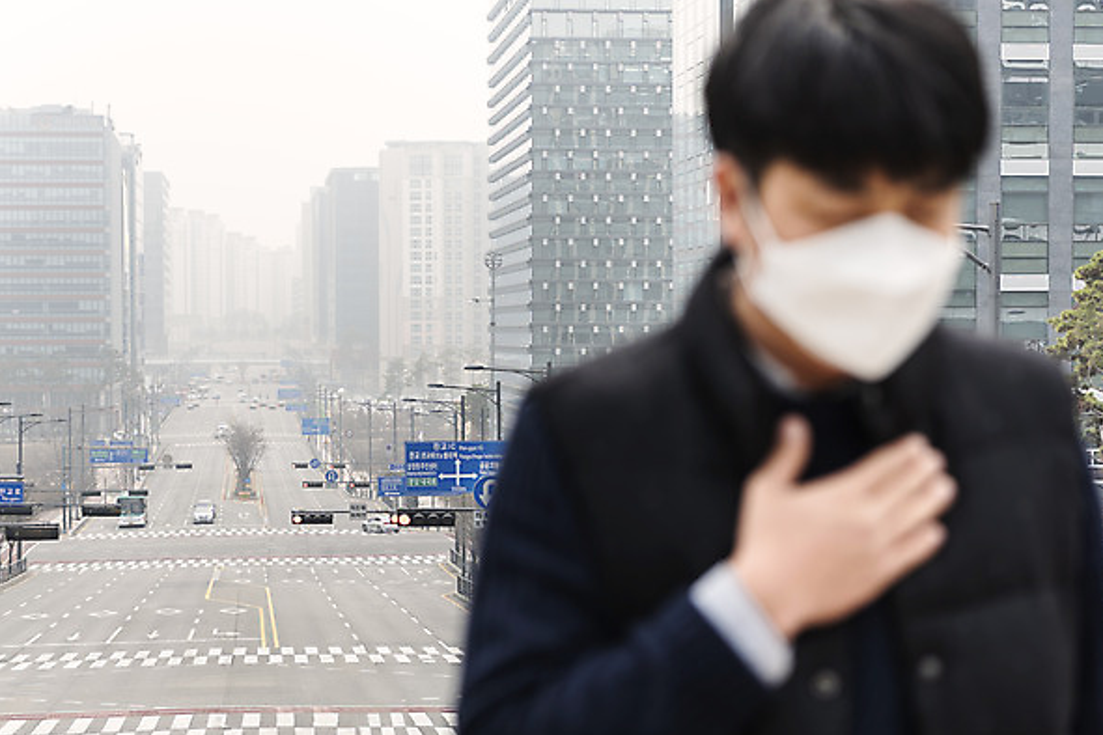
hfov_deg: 28.5
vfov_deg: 19.2
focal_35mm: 71
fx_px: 2175
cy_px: 369
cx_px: 555
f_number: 4
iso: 160
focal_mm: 70
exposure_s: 1/640
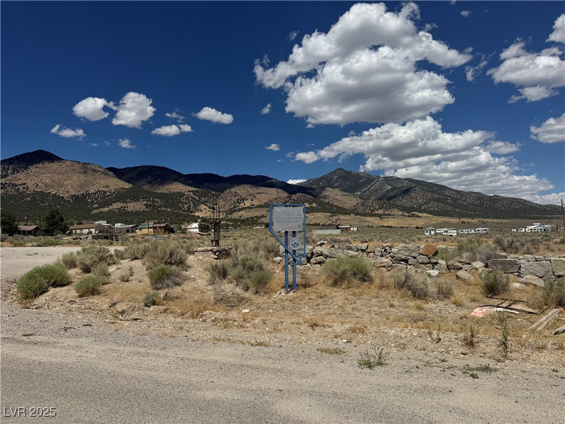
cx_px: 282
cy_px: 212
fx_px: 392
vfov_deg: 56.8
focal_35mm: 24
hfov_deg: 71.6
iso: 80
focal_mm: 6.76
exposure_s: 1/10417
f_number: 1.78
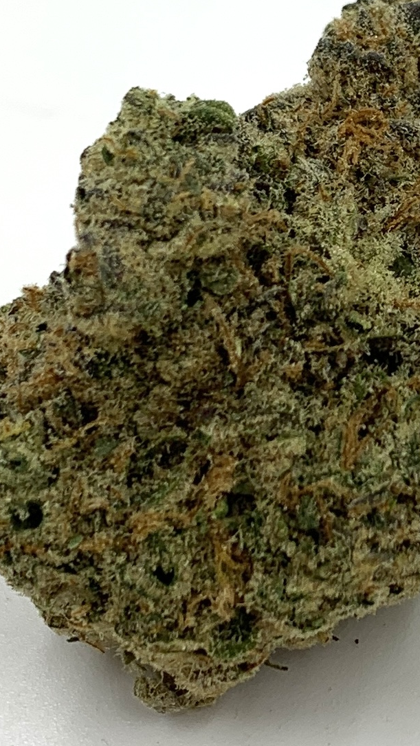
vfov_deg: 55.0
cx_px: 272
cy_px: 315
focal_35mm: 36
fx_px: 713
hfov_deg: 32.6
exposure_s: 1/469
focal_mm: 4.25
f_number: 1.8
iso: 25
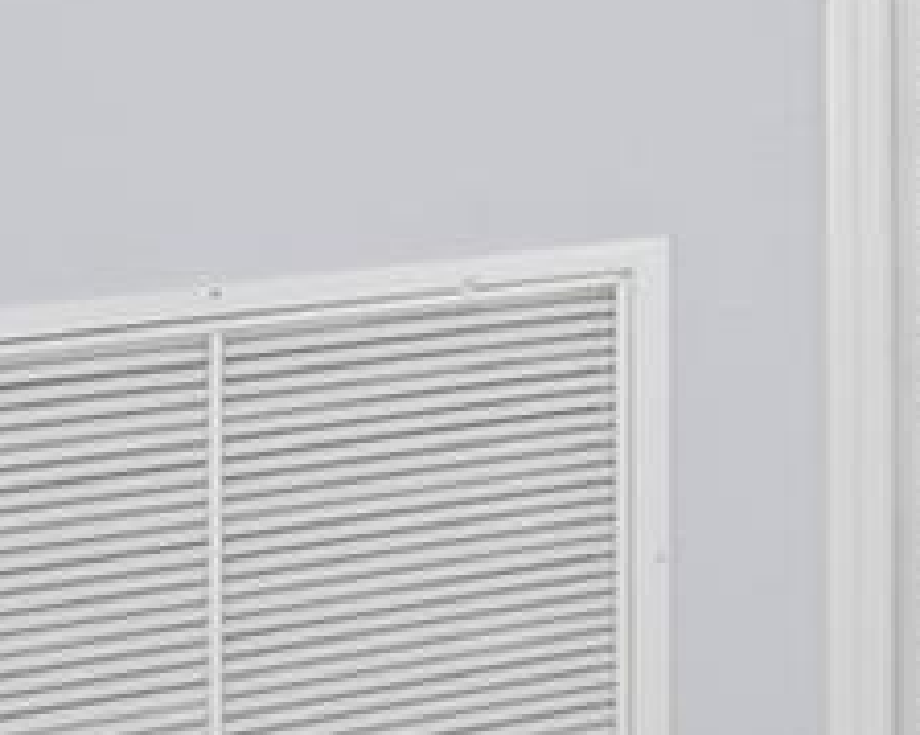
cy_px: -271
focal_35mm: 94
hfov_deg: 10.5
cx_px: 2986
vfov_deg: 15.4
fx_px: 2558
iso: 500
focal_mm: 14
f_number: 8
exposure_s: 1/125
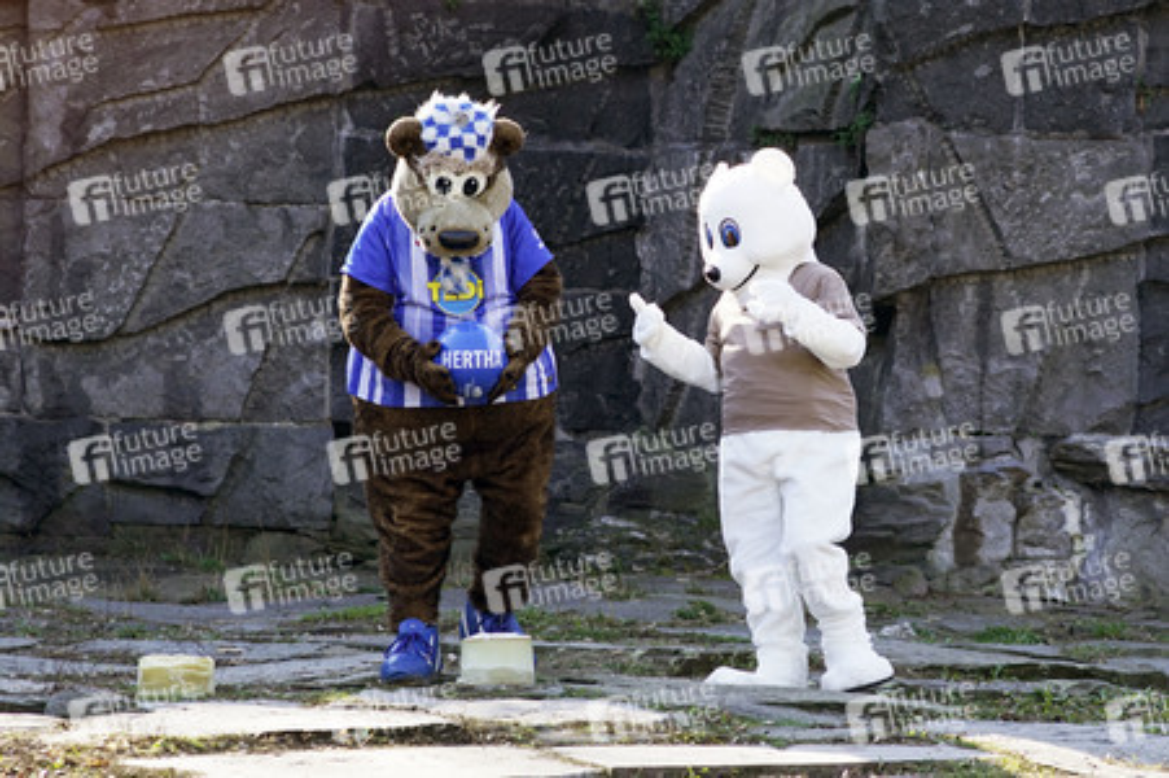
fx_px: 6490
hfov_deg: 10.3
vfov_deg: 6.9
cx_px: 584
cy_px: 389
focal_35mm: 200
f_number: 5
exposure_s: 1/800
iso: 640
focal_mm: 200
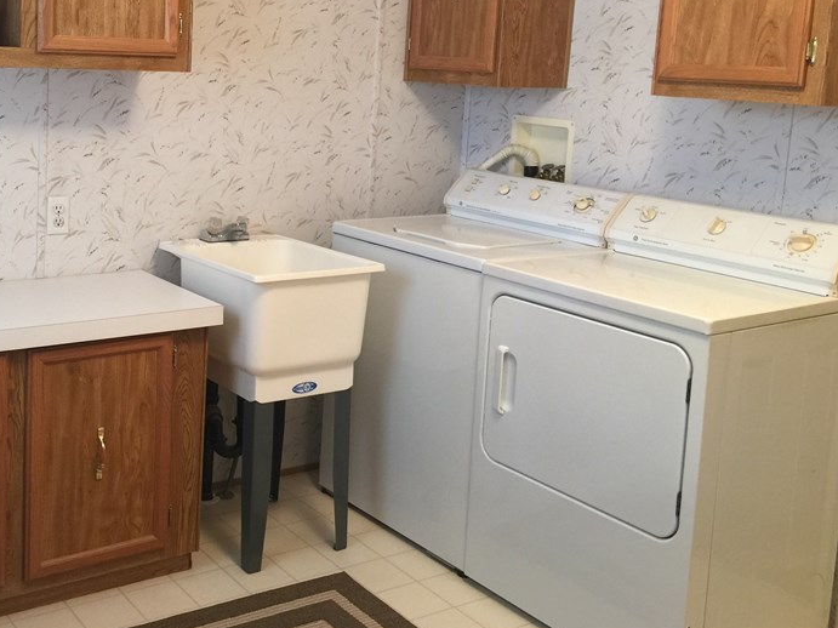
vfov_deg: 33.2
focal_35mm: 43
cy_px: 200
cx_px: 238
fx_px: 1041
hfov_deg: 42.8
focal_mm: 4.15
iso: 50
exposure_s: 1/15
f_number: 2.2
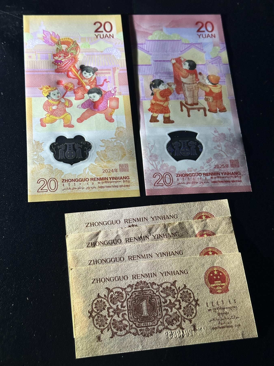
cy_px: 183
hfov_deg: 30.3
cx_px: 137
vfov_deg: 39.7
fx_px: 507
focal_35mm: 48
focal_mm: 6.86
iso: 400
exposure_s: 1/33
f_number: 1.78
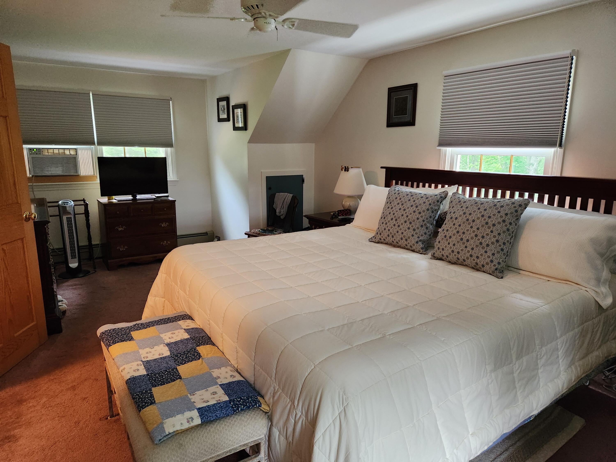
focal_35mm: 23
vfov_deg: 58.9
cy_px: 231
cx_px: 308
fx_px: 409
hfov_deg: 73.9
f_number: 1.8
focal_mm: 5.4
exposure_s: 1/120
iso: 1000
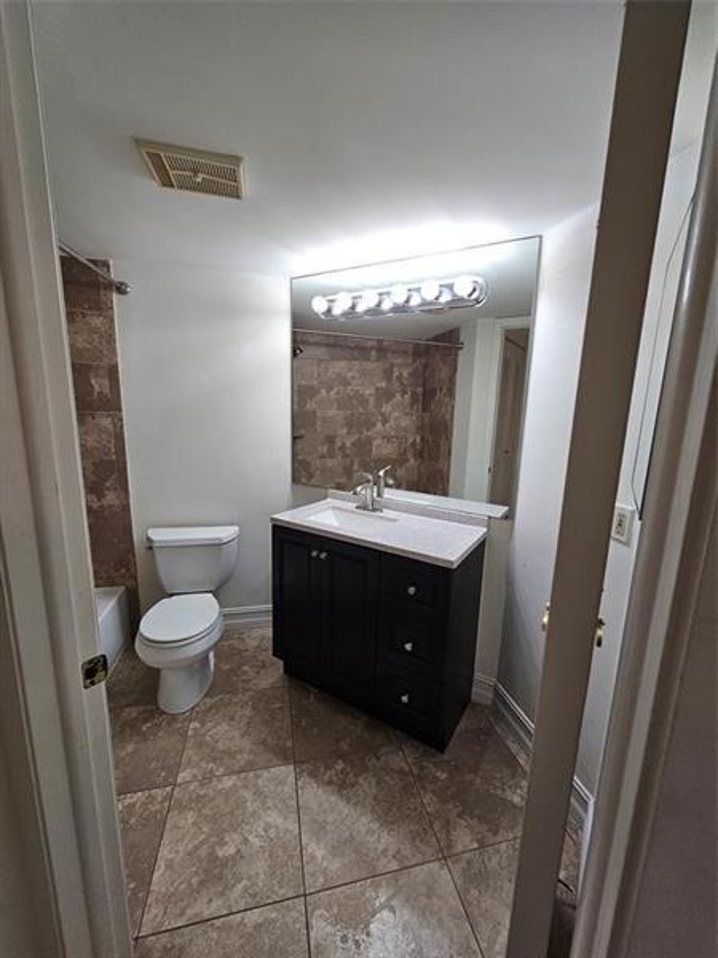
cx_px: 359
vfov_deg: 106.2
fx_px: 360
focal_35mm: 13
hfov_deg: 89.9
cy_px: 479
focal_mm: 2.2
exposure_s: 1/60
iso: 80
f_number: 2.2
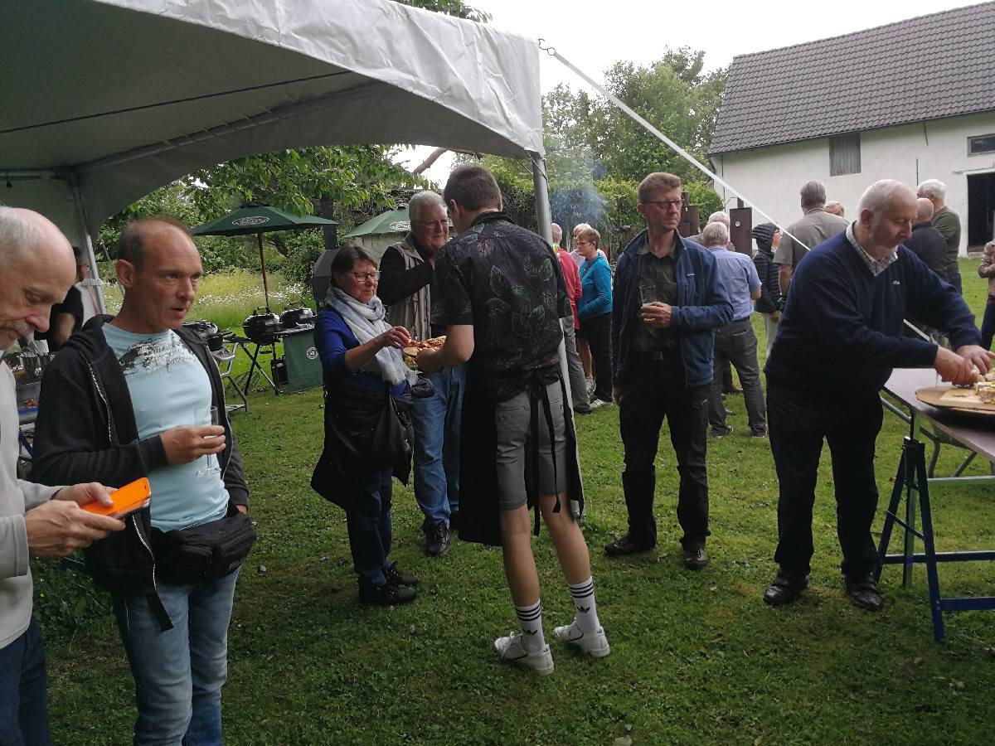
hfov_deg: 65.3
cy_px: 373
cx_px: 498
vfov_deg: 51.4
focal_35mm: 27
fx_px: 776
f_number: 2.2
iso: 64
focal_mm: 3.95
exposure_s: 1/50
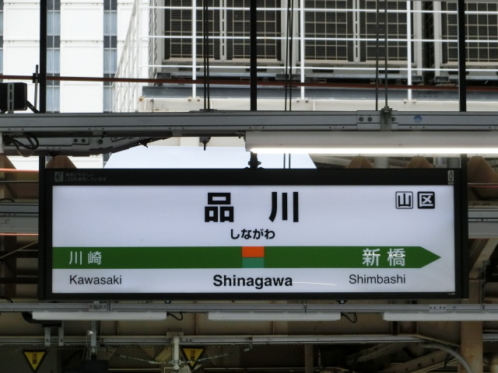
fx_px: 2748
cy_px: 186
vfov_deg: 7.8
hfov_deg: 10.4
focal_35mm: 191
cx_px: 249
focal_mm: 34
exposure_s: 1/200
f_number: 5.9
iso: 640
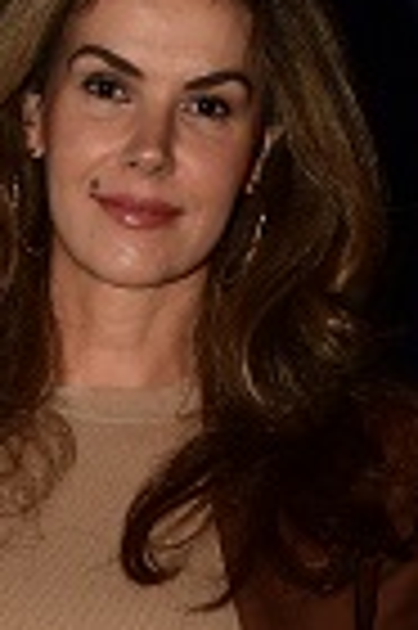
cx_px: -22
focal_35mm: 228
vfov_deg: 8.7
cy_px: 1120
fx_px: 3981
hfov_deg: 6.0
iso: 640
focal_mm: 32
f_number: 5.6
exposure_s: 1/250
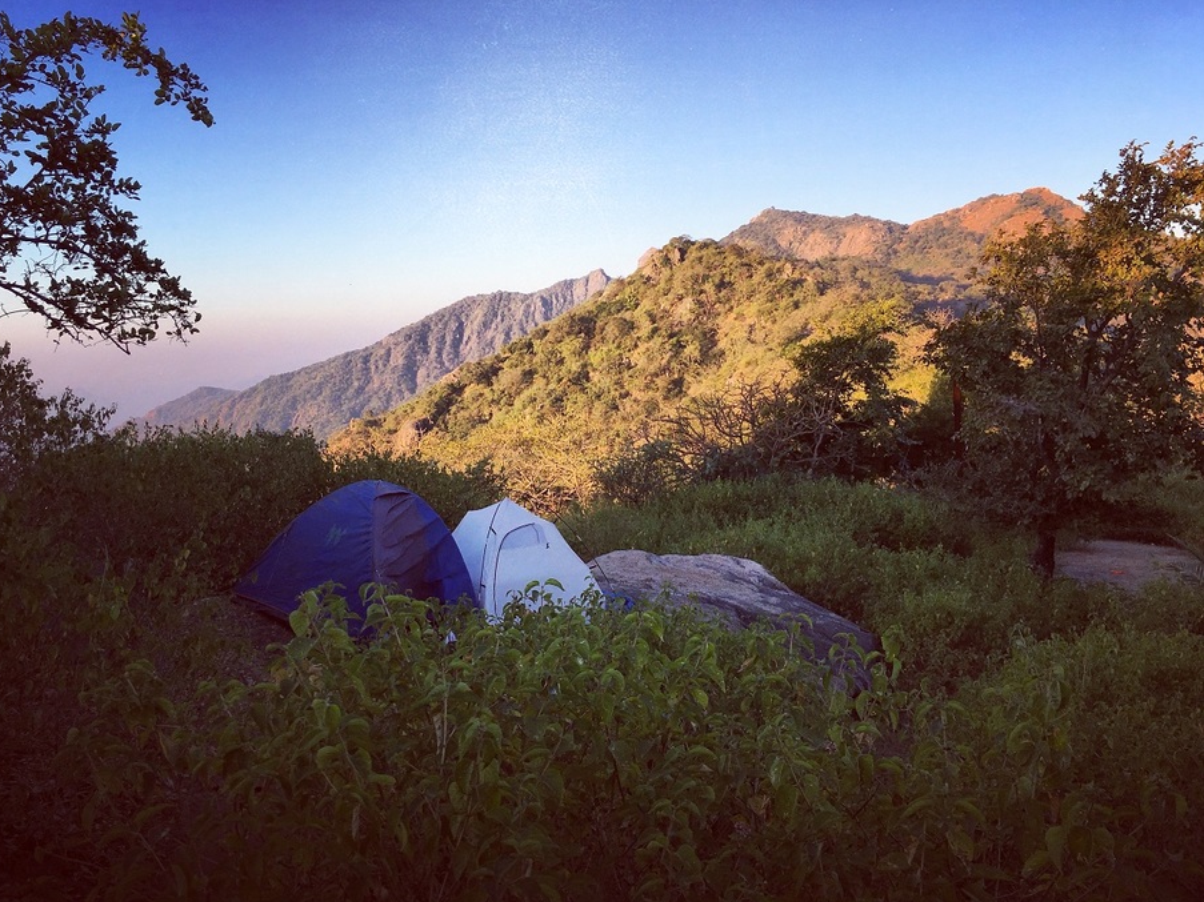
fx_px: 1043
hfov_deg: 60.0
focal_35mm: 30
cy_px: 456
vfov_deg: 46.8
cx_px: 584
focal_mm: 4.15
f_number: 2.2
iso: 25
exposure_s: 1/561
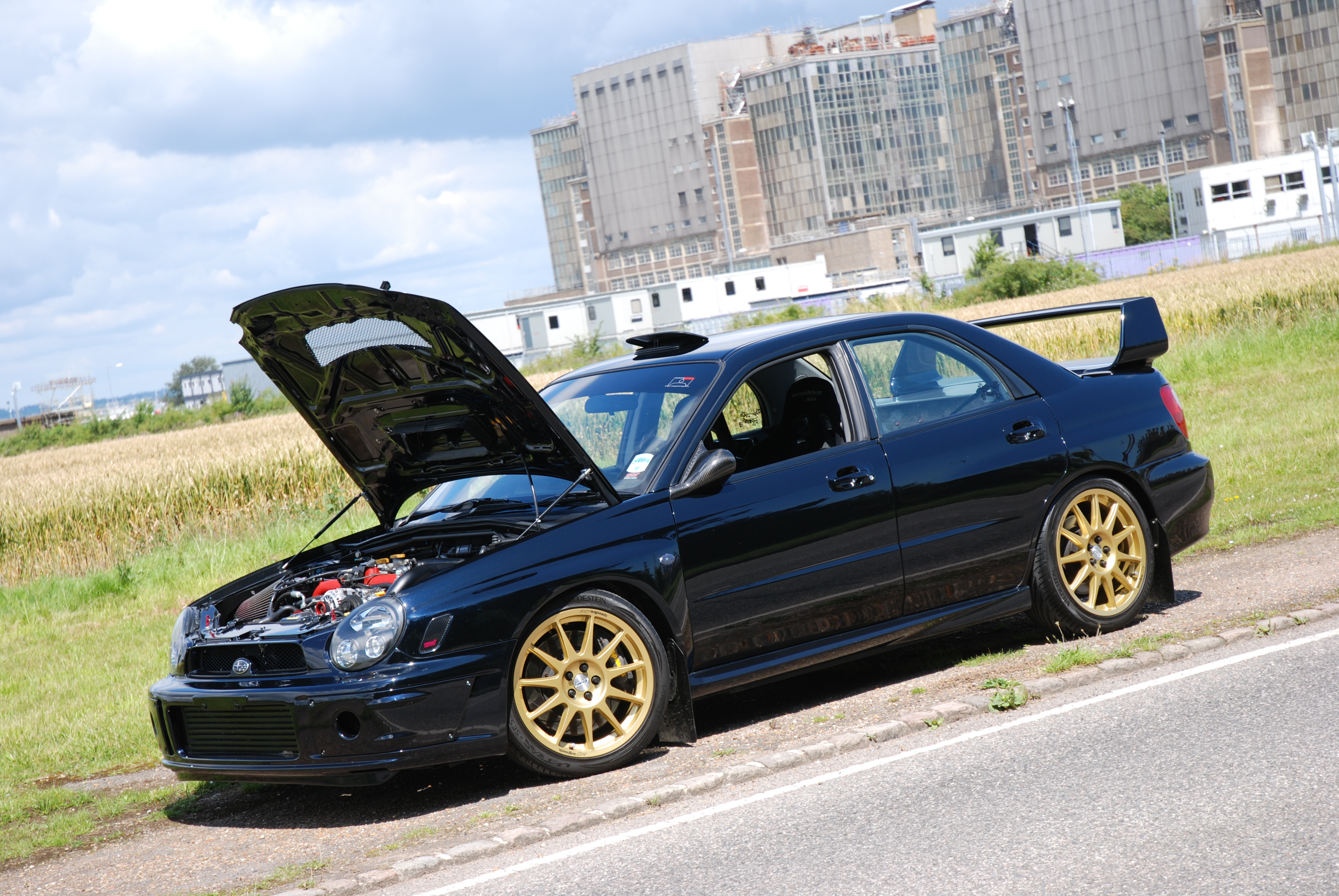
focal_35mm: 78
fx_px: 2905
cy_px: 448
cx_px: 670
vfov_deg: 17.5
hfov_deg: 26.0
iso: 100
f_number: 4.5
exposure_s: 1/250
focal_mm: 52
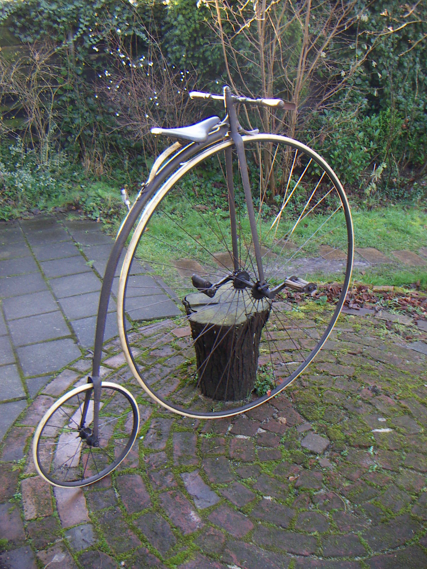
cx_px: 214
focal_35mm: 36
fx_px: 592
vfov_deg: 51.4
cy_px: 284
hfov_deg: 39.7
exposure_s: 1/50
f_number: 2.8
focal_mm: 4.7
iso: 64
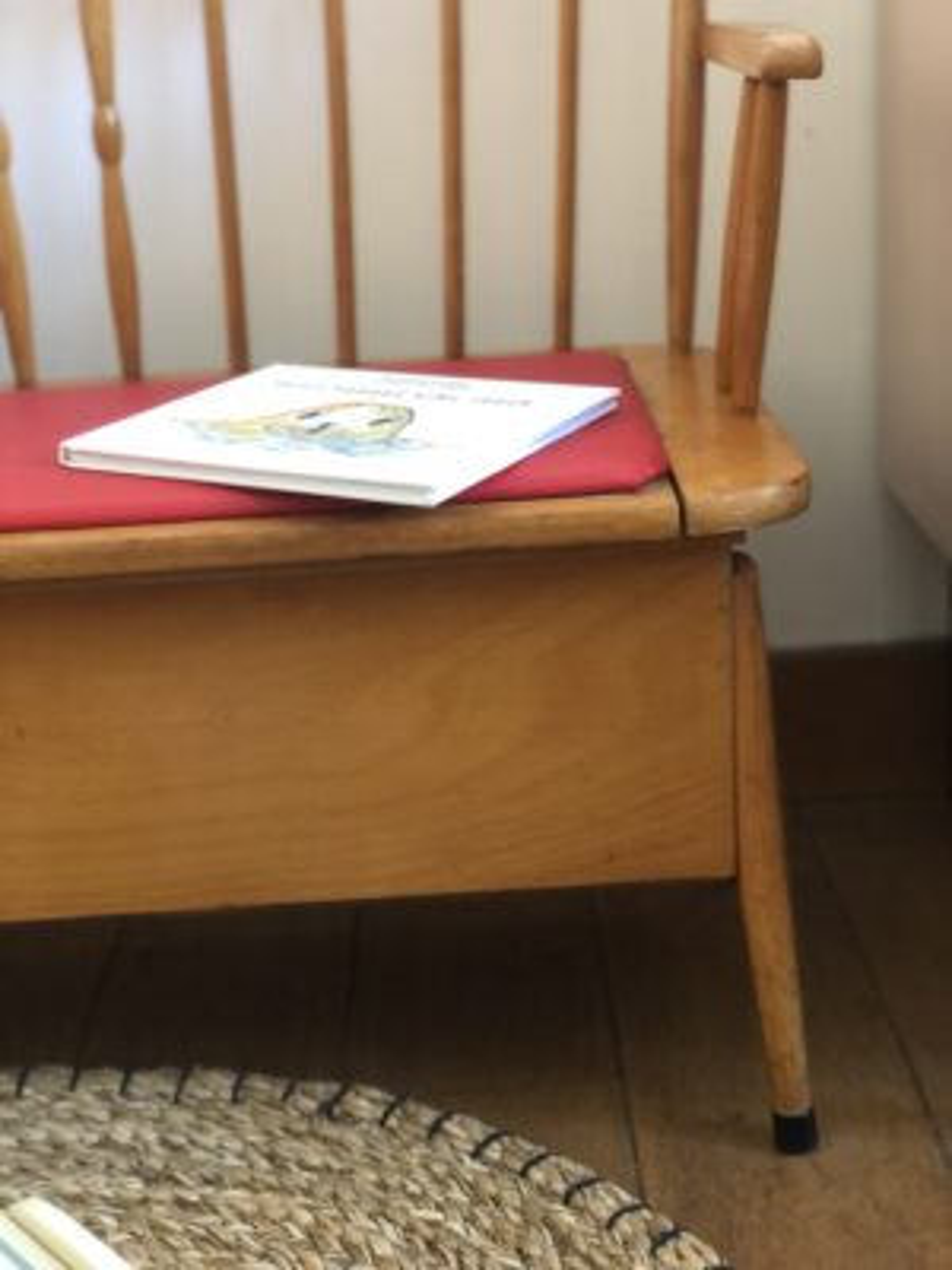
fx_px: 1907
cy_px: 635
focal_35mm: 52
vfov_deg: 36.8
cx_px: 476
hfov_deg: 28.0
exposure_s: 1/10
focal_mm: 6
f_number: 2.4
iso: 160
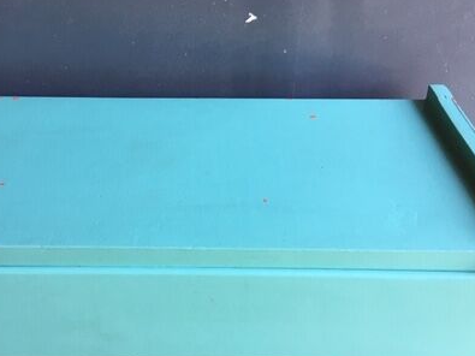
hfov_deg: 40.3
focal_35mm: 47
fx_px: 645
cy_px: 197
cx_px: 196
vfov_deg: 30.8
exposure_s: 1/33
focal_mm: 4.15
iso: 32
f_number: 2.2
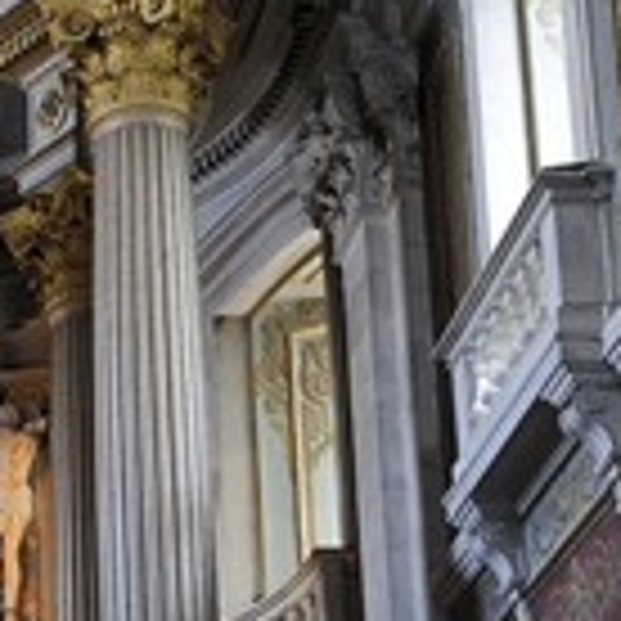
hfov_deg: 11.6
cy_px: 544
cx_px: -274
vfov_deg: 12.0
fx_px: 2943
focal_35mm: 145
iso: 800
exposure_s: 1/40
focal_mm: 56
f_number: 3.5
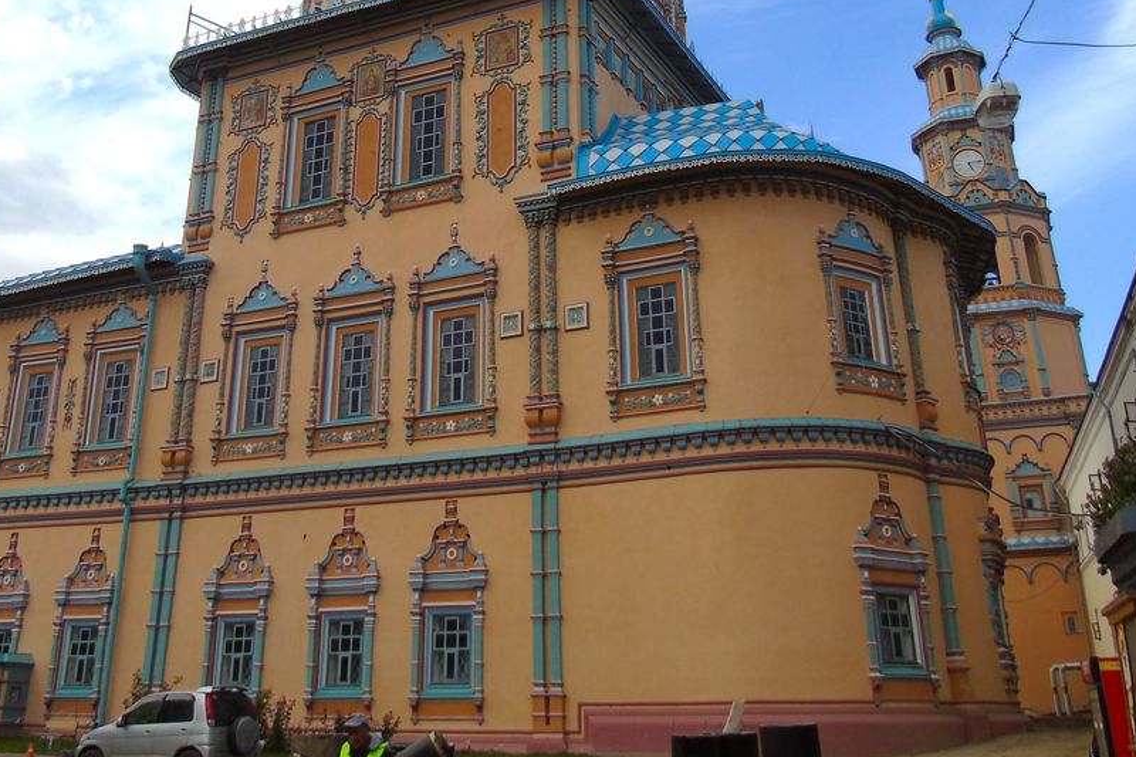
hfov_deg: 49.4
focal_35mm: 39
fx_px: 1230
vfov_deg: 33.0
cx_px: 494
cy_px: 126
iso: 80
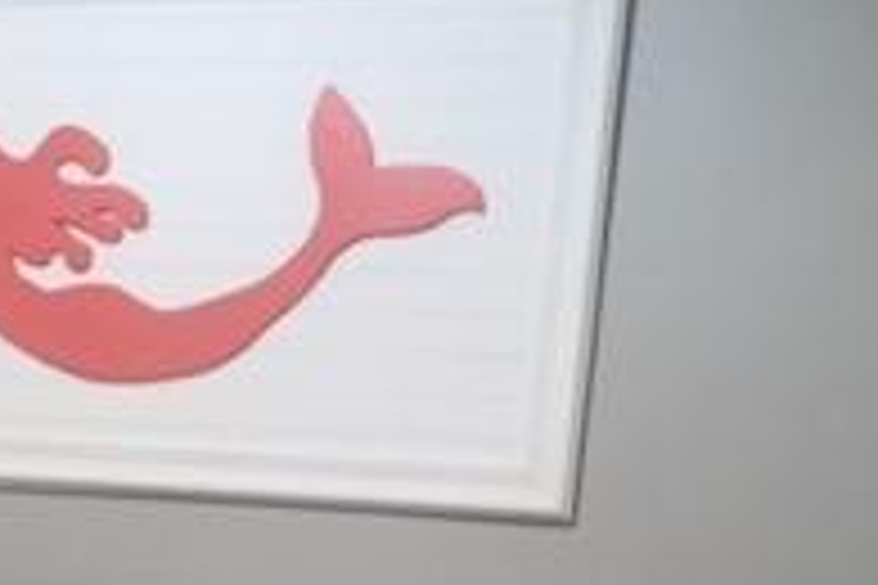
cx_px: -167
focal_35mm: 99
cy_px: 886
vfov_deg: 13.1
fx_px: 2414
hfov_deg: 19.4
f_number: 2.2
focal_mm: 4.15
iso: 160
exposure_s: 1/30
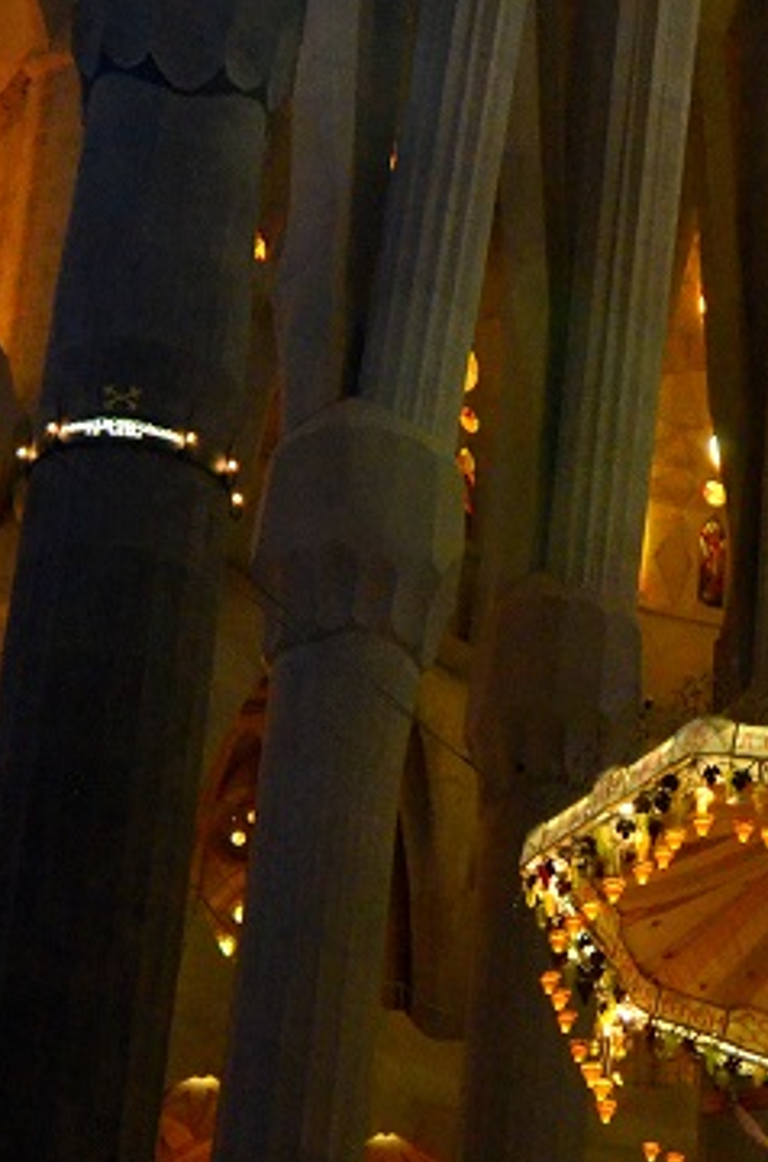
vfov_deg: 20.3
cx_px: 689
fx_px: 3218
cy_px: 834
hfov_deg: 13.5
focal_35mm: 100
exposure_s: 1/500
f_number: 4
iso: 3200
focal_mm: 24
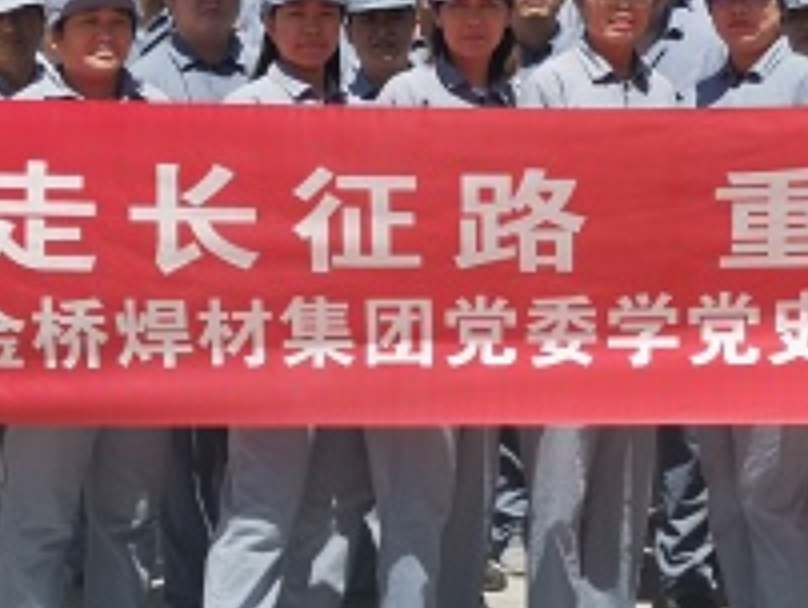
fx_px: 2010
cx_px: 644
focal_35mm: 86
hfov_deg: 22.4
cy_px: -40
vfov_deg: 16.7
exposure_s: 1/1667
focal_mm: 5.58
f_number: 1.8
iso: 50
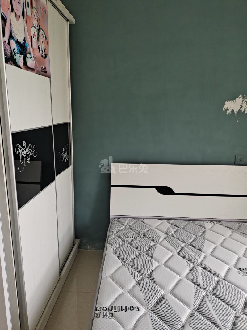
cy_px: 165
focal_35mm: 22
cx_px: 124
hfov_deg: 61.1
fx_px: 209
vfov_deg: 76.4
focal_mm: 4.71
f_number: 1.79
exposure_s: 1/100
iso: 147
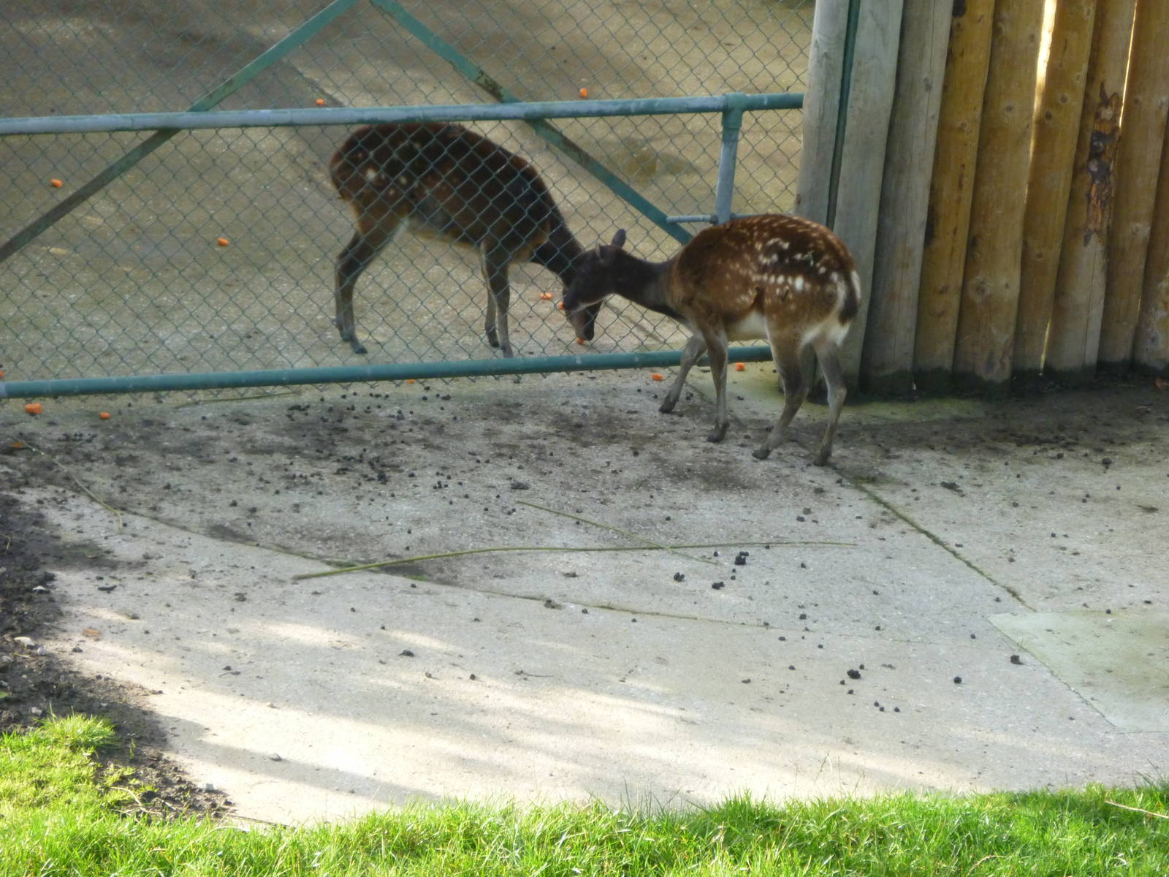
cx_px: 584
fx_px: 6754
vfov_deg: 7.4
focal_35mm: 200
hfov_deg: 9.9
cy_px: 438
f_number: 5.9
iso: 320
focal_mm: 36
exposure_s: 1/125
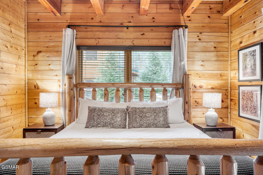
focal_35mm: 24
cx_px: 132
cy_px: 88
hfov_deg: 74.9
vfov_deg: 54.1
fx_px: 172
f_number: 8
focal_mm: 23.5
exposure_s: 1/2.5
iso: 200
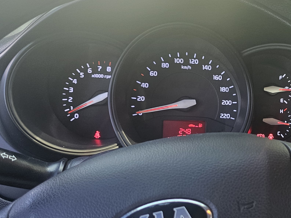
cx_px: 273
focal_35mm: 58
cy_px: 128
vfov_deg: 25.2
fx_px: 488
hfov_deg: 31.4
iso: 200
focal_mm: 6.3
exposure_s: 1/120
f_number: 1.7
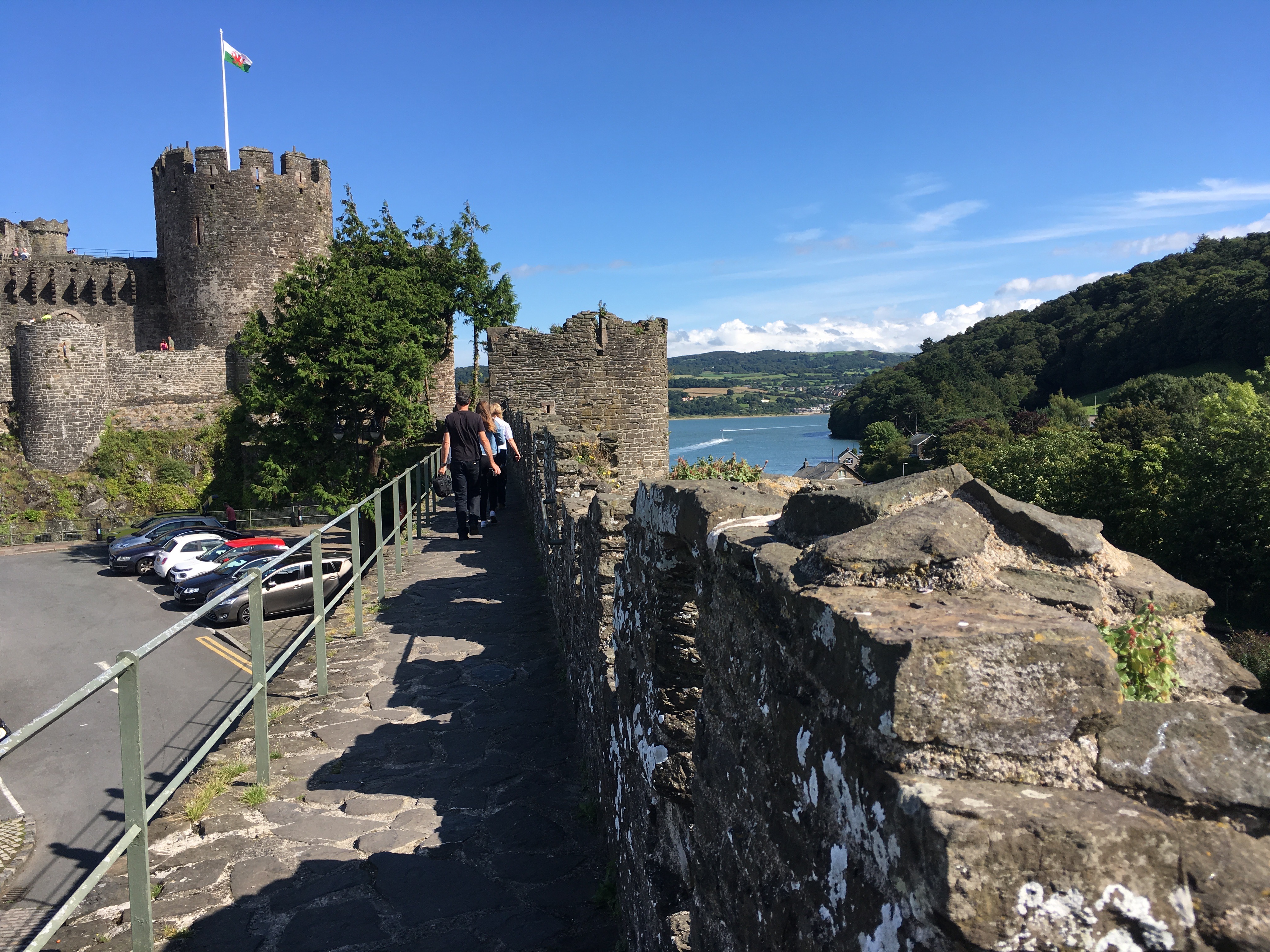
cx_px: 635
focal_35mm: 29
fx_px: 1064
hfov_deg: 61.7
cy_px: 476
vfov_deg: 48.2
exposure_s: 1/1282
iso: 25
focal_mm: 4.15
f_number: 2.2
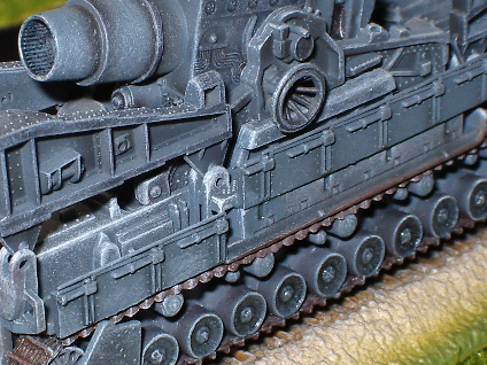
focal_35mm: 172
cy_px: 134
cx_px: 168
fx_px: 2420
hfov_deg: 11.5
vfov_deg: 8.6
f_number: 9
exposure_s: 1/125
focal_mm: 17.4
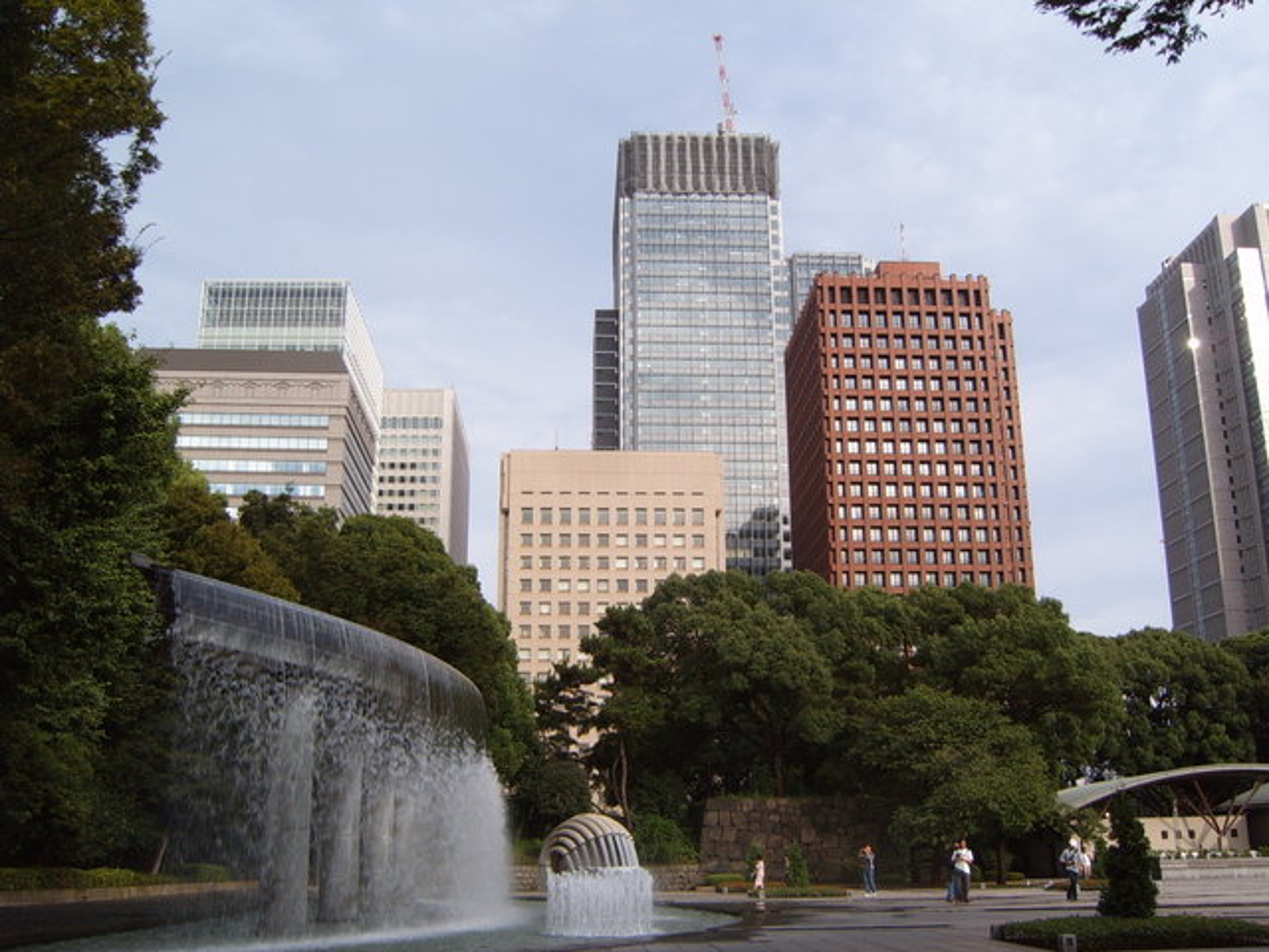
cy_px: 476
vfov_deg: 38.7
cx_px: 634
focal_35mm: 37
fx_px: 1356
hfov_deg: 50.1
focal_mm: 6.2
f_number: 6
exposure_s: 1/90
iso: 63
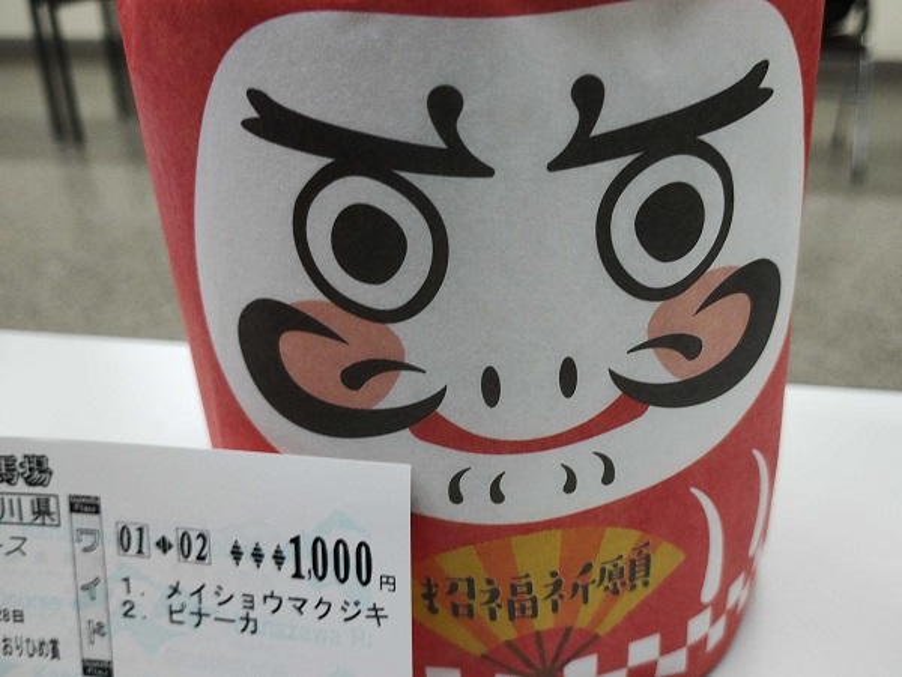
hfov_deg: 63.4
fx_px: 730
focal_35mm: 28
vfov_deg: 49.7
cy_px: 338
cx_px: 451
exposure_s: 1/60
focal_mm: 4.27
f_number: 1.8
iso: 681
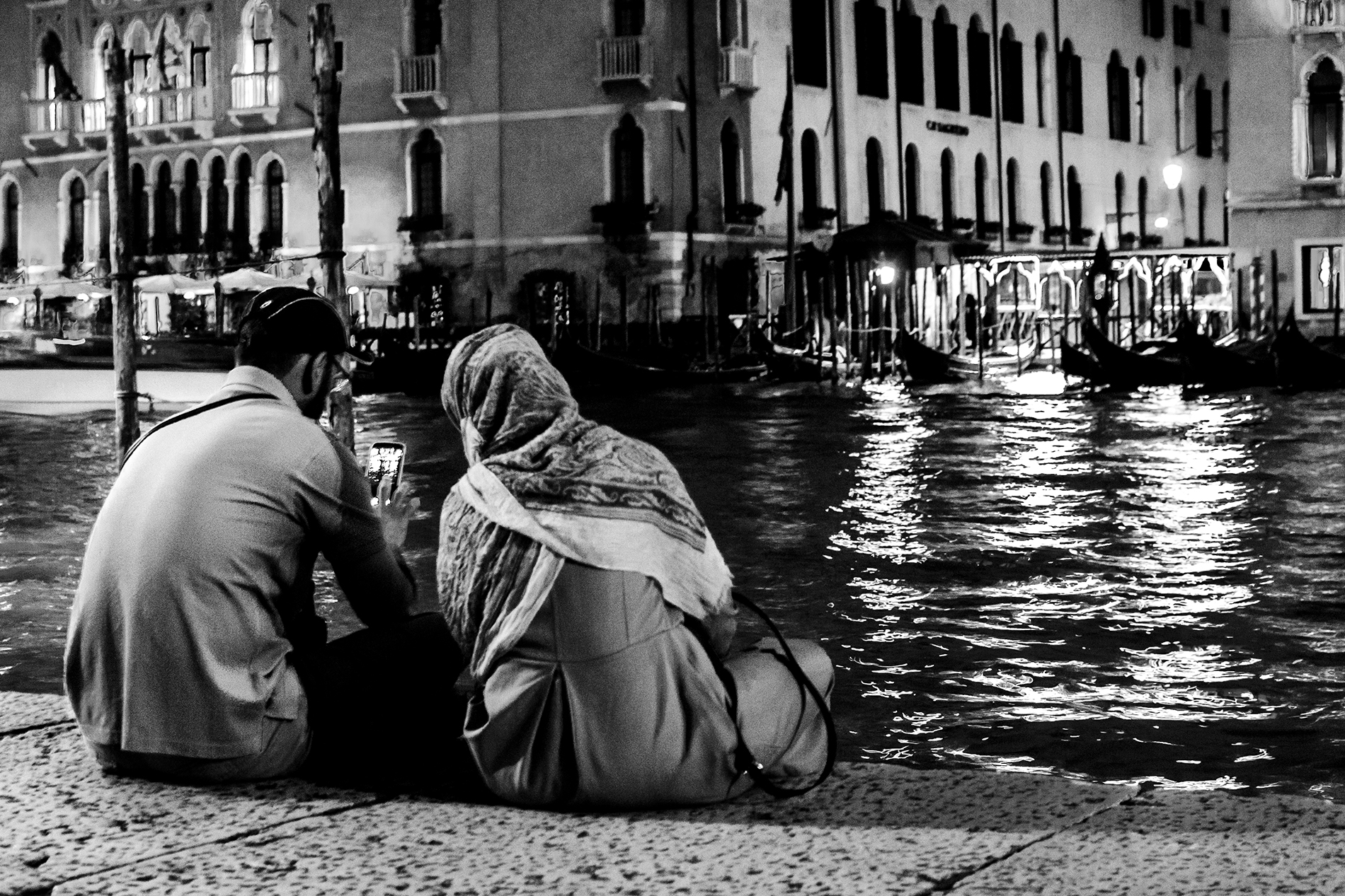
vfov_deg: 25.8
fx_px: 1961
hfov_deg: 37.8
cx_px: 672
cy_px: 448
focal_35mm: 52
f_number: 4
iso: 1000
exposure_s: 1/4
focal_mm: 35
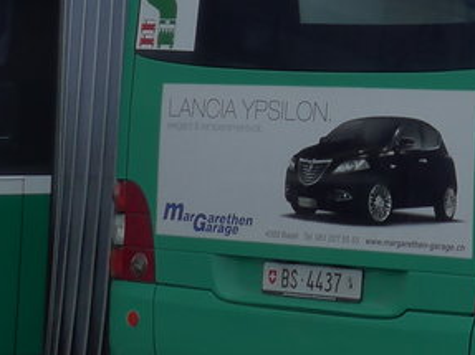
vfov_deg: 9.0
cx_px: 710
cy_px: -63
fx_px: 2236
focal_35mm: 163
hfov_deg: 11.6
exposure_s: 1/640
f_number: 6.3
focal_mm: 8
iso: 160
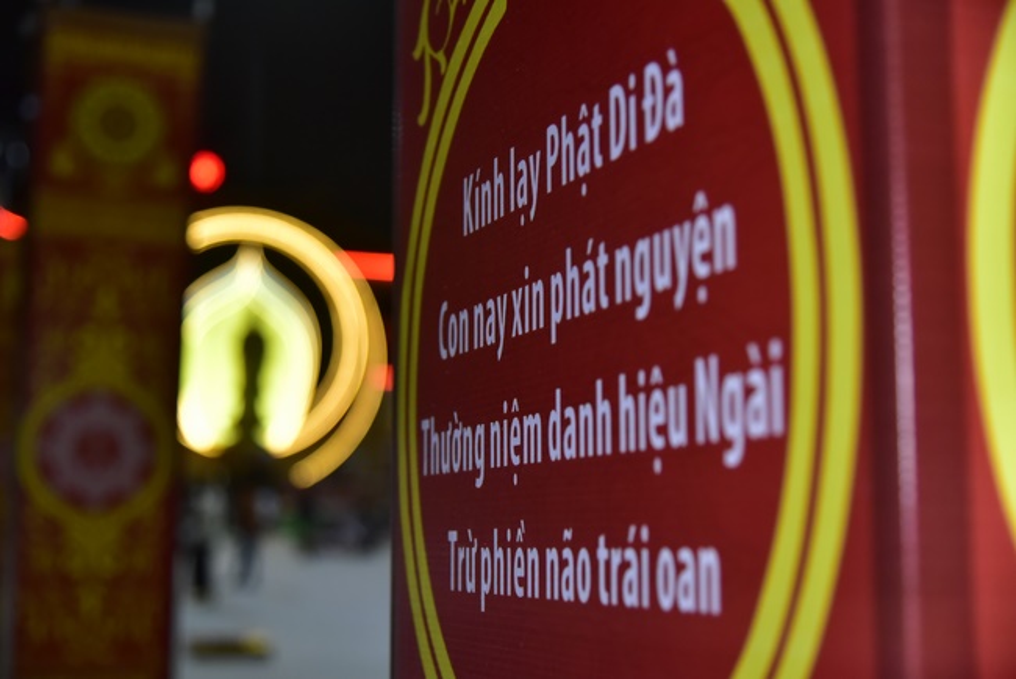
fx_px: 1553
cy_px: 340
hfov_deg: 36.2
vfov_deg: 24.6
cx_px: 508
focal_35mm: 55
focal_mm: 55
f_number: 4
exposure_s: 1/160
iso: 2500
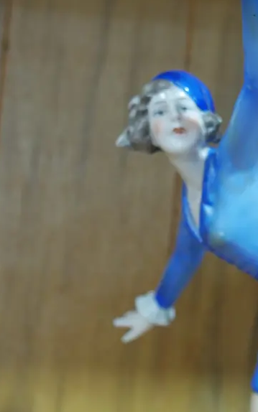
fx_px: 596
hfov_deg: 23.7
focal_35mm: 53
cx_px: 241
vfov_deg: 38.1
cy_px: 173
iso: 800
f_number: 3.5
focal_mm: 14
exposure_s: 1/60
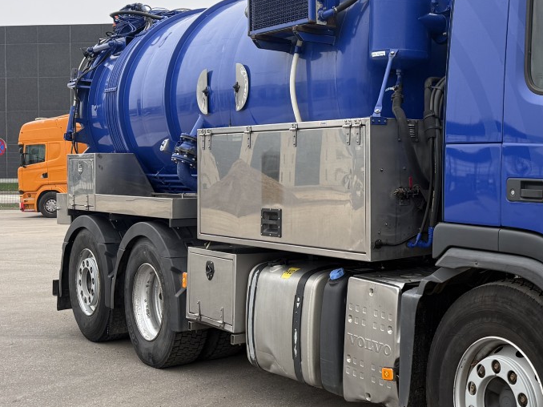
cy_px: 164
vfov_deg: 28.5
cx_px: 523
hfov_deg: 34.6
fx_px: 800
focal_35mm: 51
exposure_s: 1/165
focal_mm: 6.76
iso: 125
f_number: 1.78
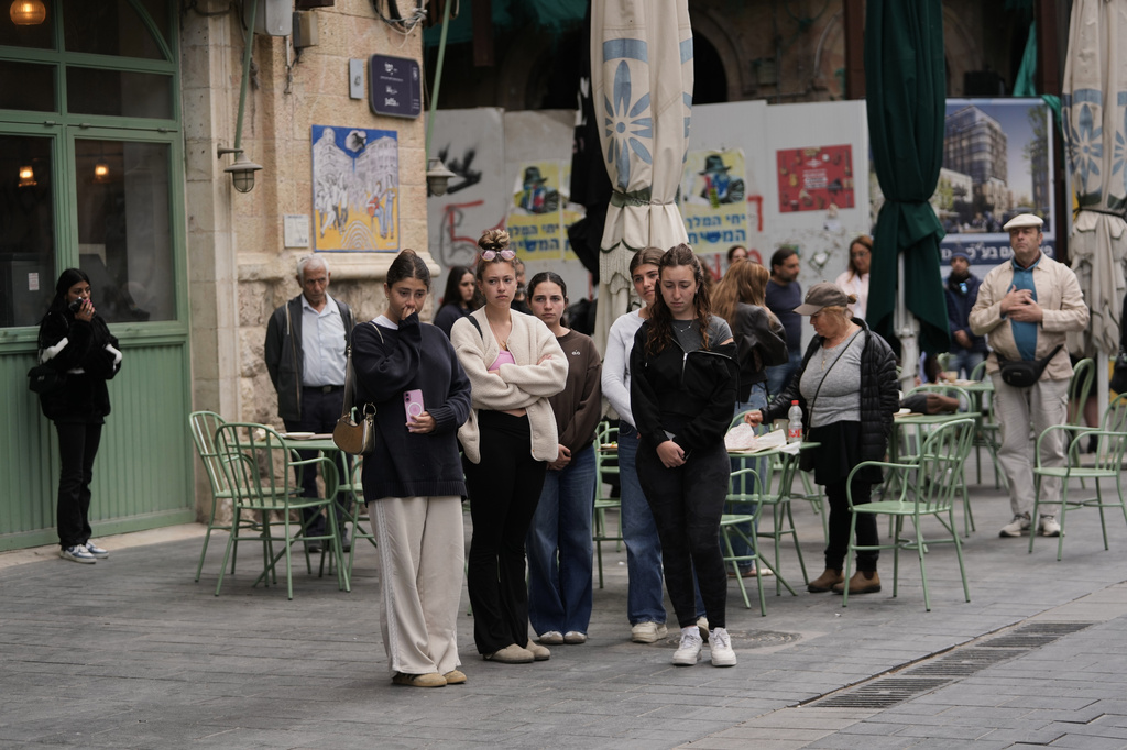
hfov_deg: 21.2
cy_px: 375
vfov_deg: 14.2
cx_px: 564
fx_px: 3004
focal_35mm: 96
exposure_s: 1/1600
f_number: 2.8
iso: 320
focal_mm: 96
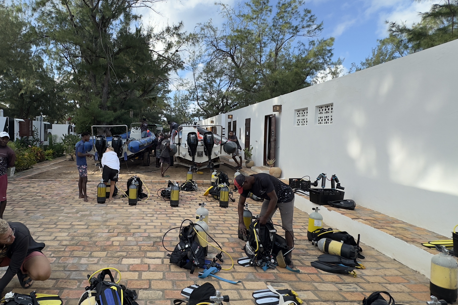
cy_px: 151
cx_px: 164
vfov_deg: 57.2
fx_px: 280
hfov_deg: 76.8
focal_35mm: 22
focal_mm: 2.22
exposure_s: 1/564
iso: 40
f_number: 2.2
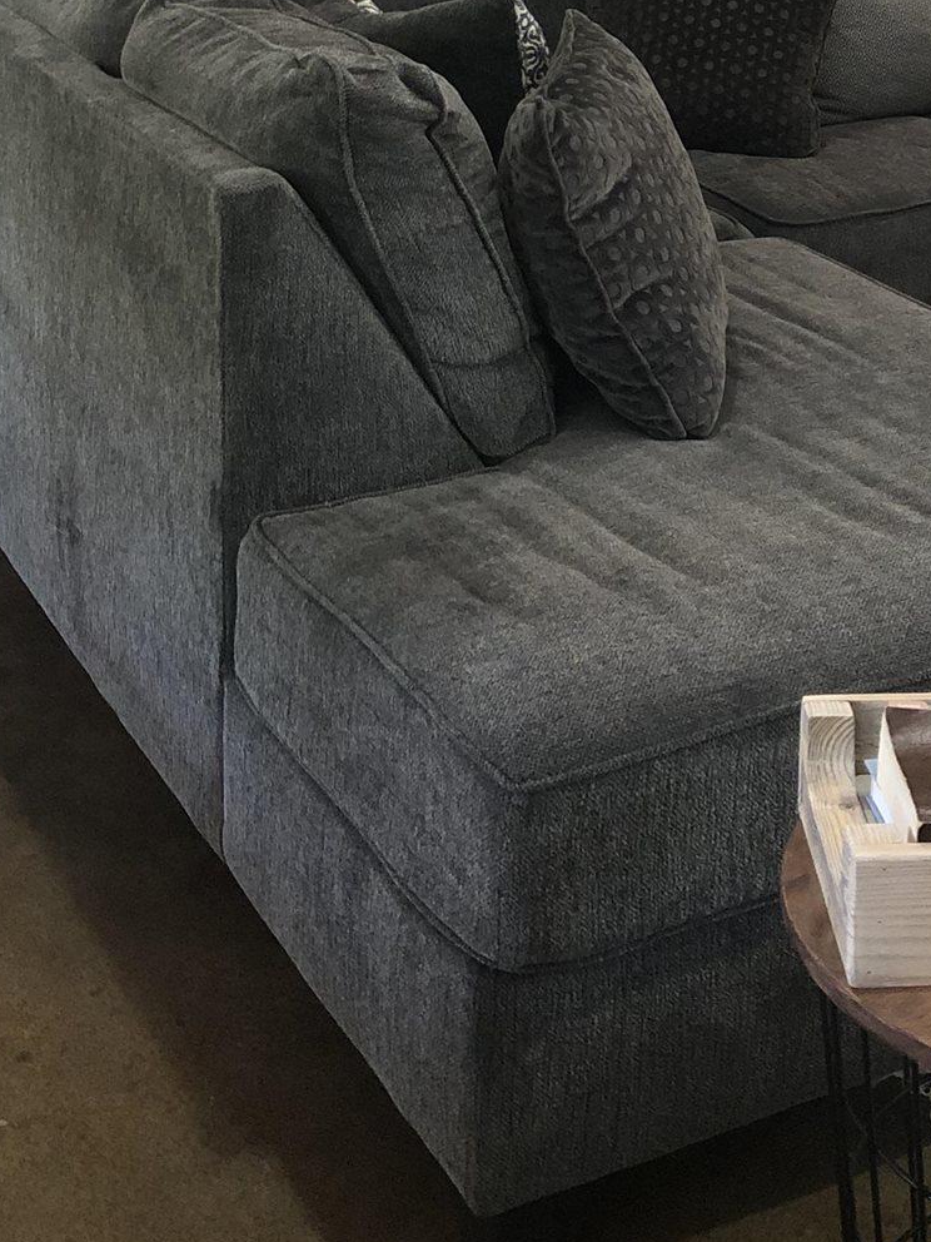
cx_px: 607
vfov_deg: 27.5
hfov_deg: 22.5
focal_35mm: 65
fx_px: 2331
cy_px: -86
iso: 80
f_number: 1.8
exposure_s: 1/6
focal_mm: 4
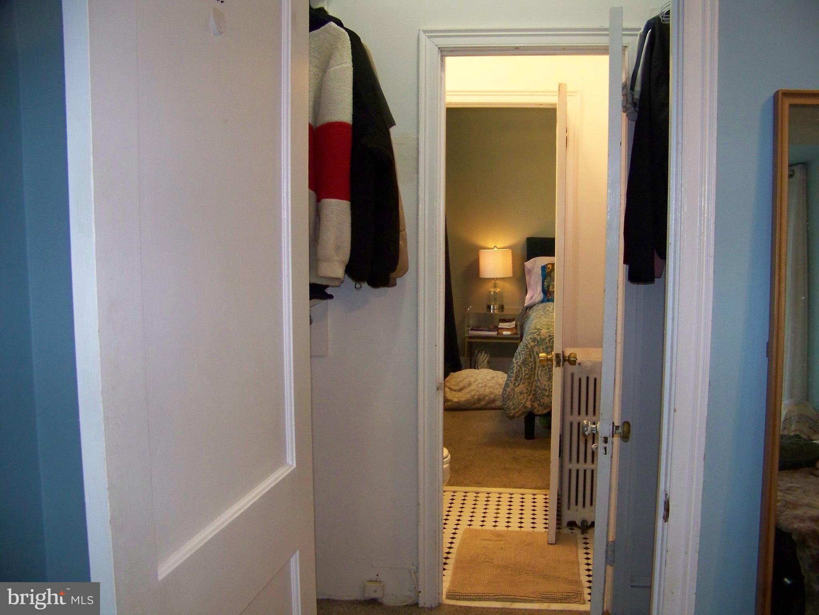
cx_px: 410
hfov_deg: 51.4
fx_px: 852
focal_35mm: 36
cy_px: 308
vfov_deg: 39.7
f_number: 2.8
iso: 200
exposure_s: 1/30
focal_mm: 5.85
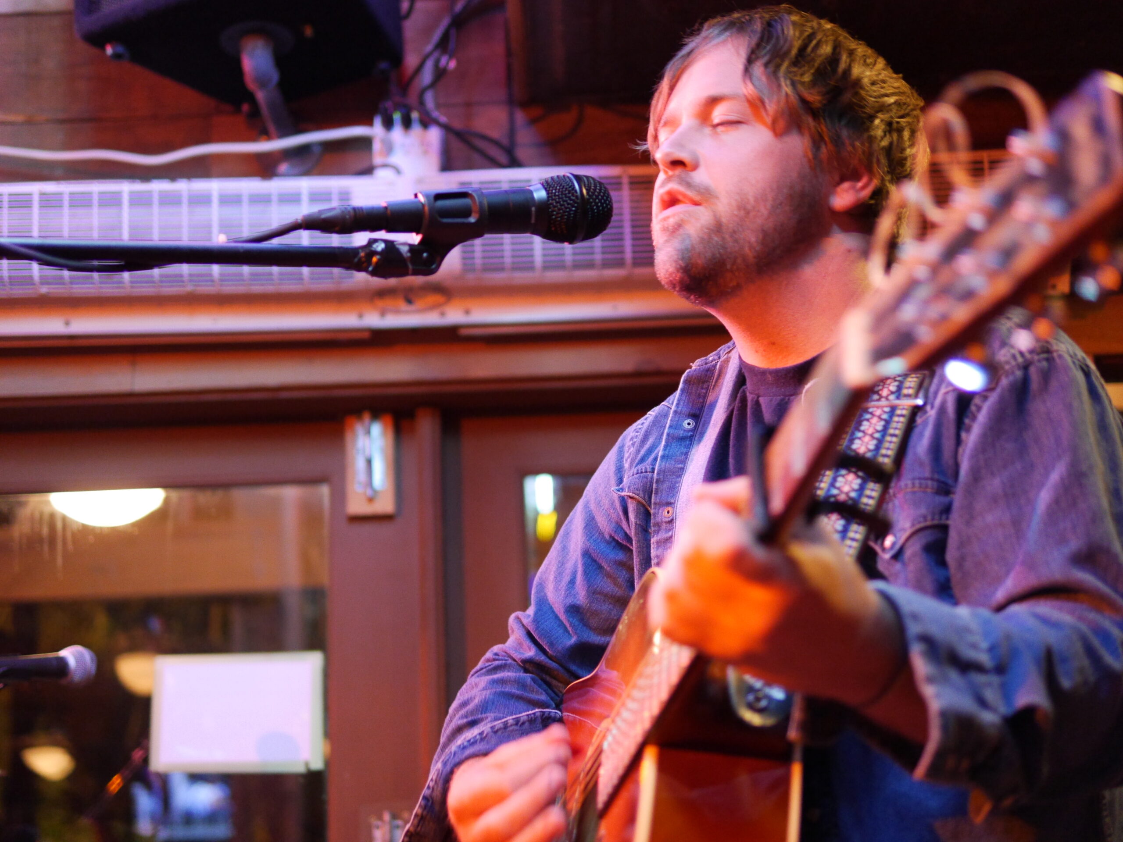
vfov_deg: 29.1
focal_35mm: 50
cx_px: 562
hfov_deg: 38.2
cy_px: 421
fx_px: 1622
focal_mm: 25
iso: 1250
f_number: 1.4
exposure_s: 1/60
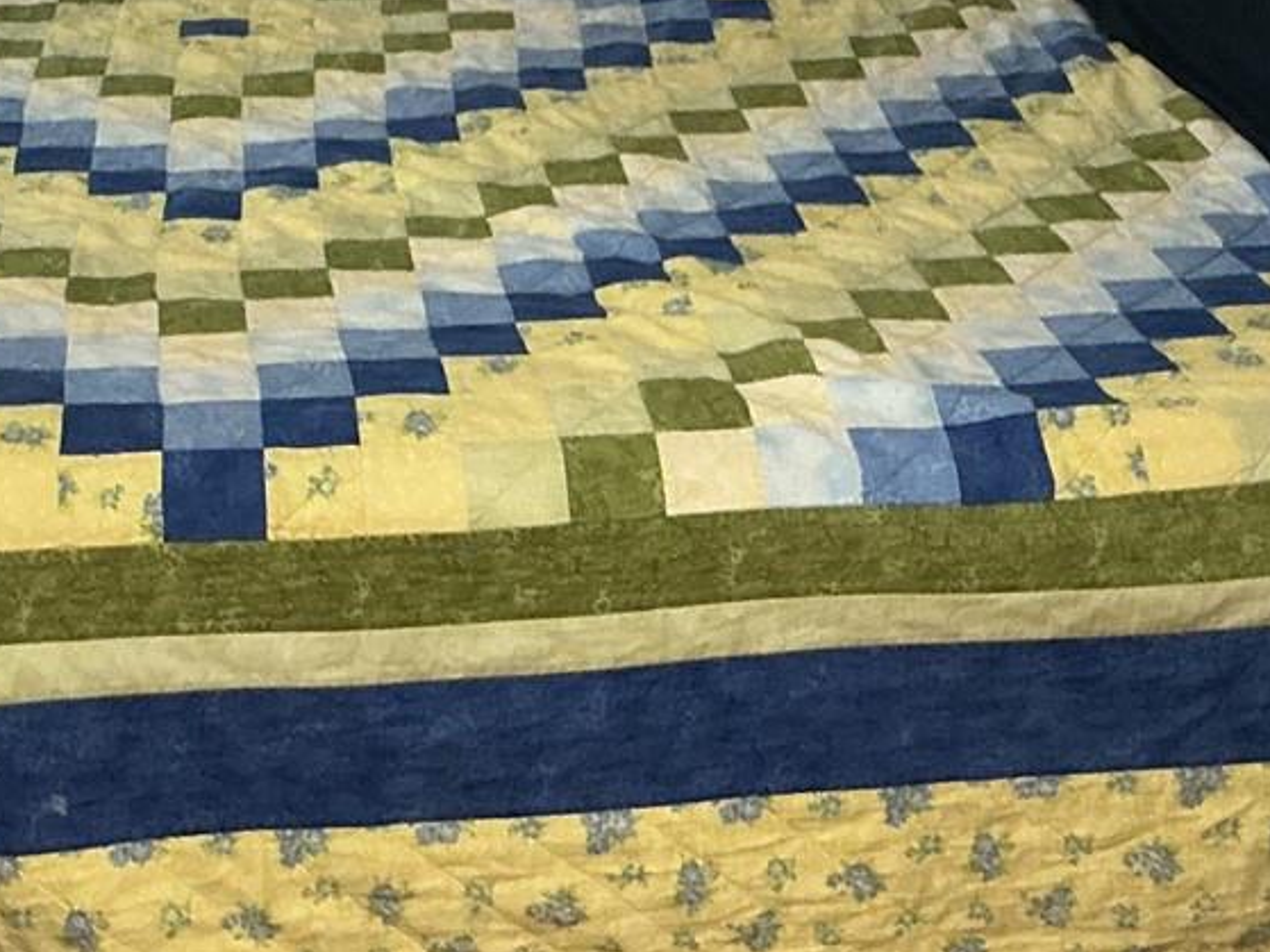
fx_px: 3044
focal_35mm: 83
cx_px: 623
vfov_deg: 16.5
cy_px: -400
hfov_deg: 23.6
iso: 160
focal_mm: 3
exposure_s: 1/60
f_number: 1.8
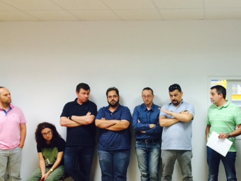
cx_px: 188
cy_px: 120
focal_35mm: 48
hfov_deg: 38.4
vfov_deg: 30.0
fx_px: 334
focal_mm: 4.15
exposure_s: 1/30
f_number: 2.2
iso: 64
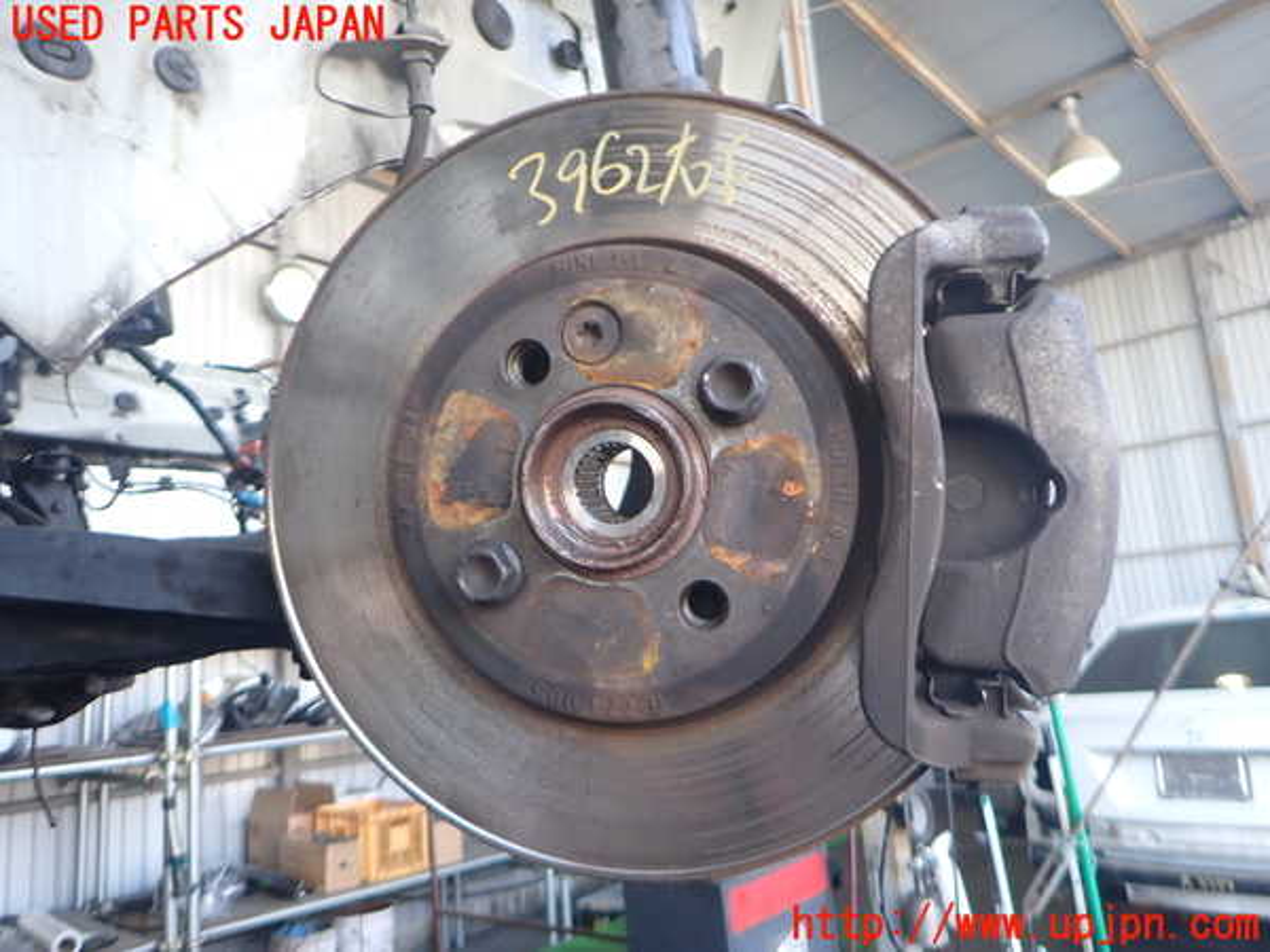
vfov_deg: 54.9
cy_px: 476
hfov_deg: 69.4
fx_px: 917
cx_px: 635
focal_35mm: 25
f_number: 2
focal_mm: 4.5
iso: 200
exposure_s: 1/100
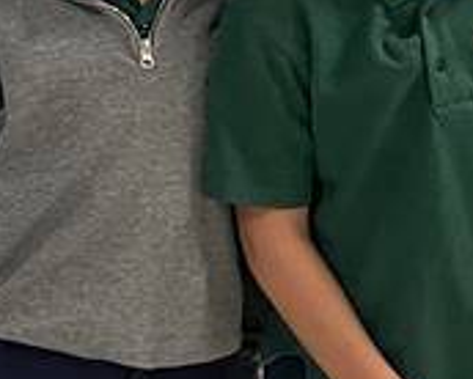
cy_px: -115
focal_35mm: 157
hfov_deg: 10.3
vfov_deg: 9.7
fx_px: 2200
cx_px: -744
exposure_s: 1/60
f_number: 1.6
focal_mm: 4.2
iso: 100
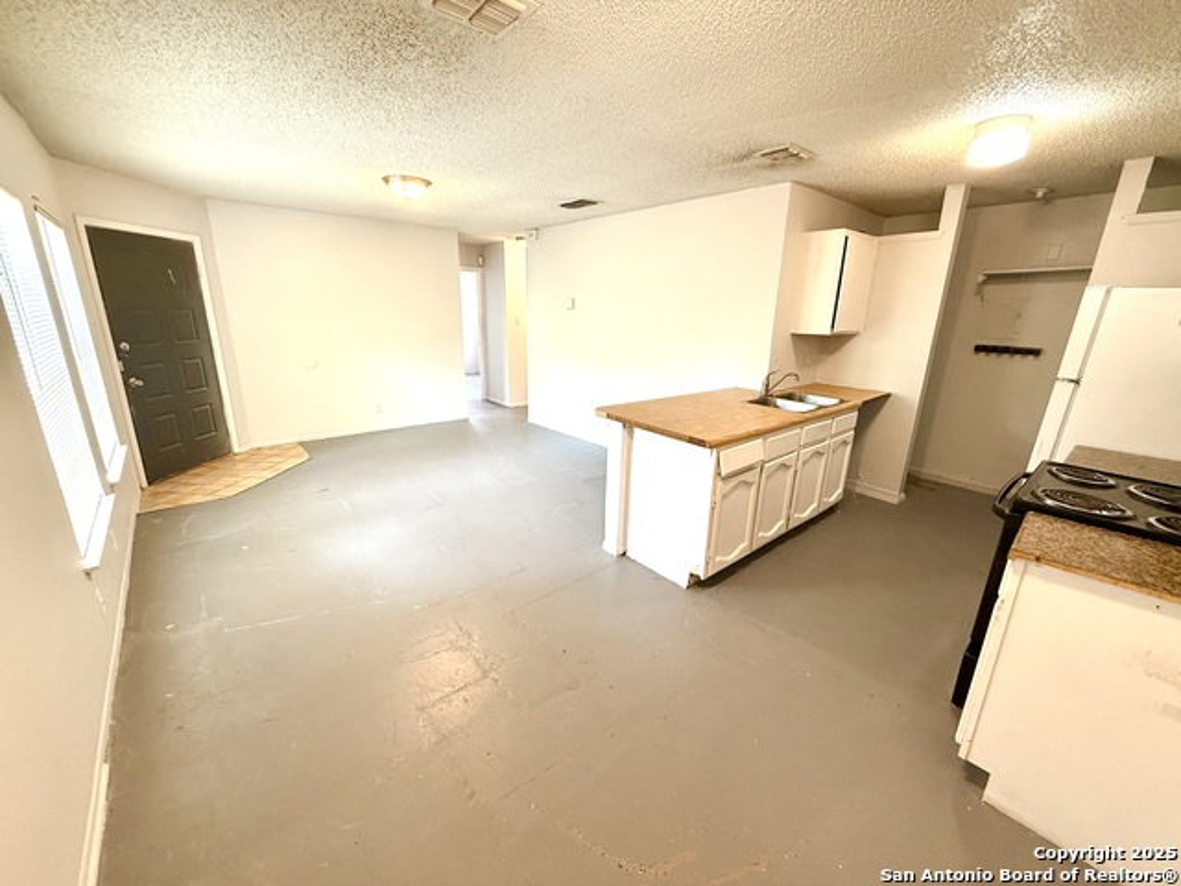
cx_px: 590
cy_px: 443
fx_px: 478
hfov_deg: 102.1
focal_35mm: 14
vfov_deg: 85.7
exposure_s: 1/60
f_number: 2.2
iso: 250
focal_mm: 2.22
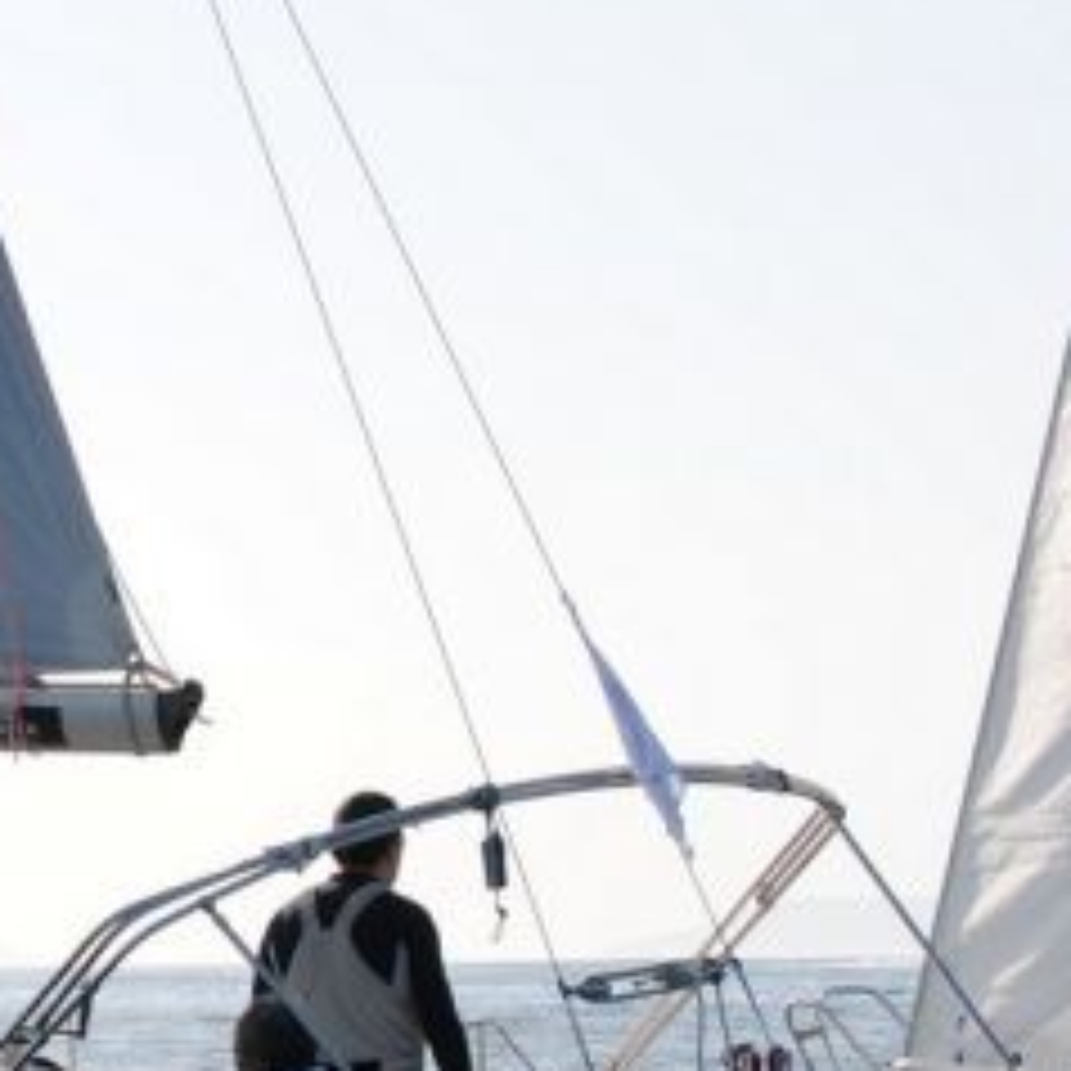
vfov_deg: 7.4
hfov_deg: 7.2
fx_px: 8276
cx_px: -693
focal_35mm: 236
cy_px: 790
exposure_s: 1/250
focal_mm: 55
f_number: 8
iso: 100
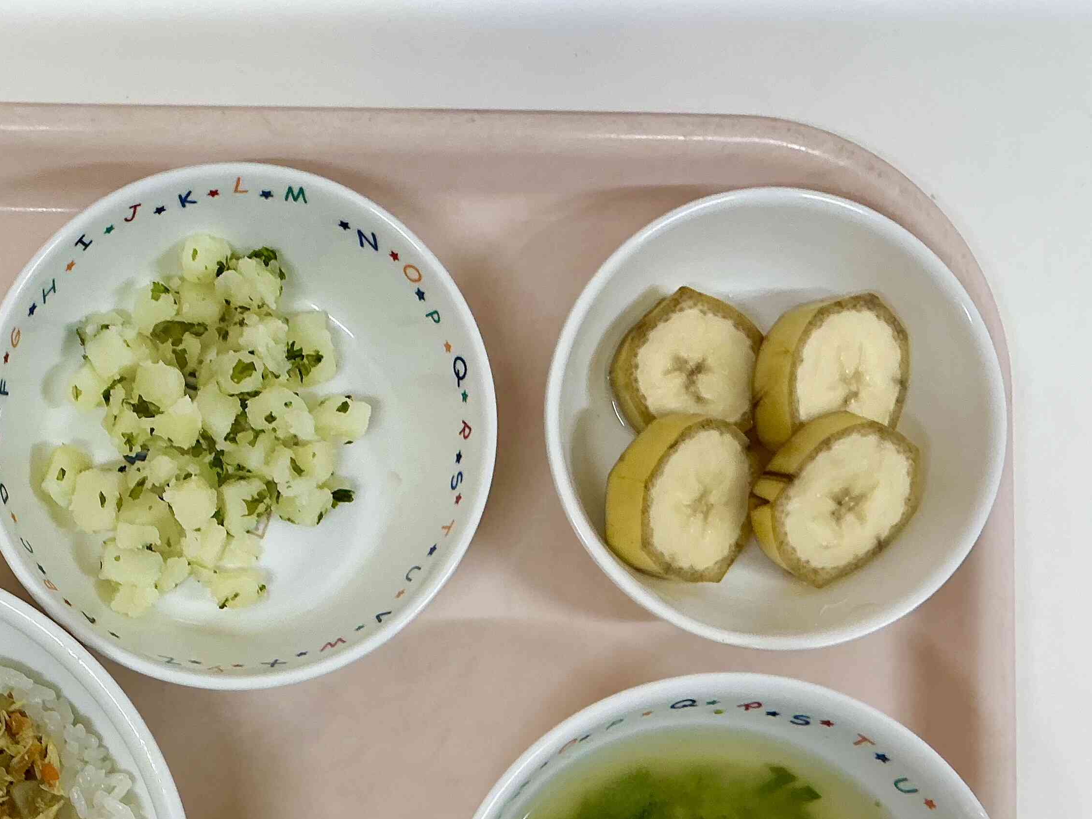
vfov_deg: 27.2
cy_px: 701
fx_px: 1640
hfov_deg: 34.9
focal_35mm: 52
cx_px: 123
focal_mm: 3
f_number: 1.8
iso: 40
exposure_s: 1/60
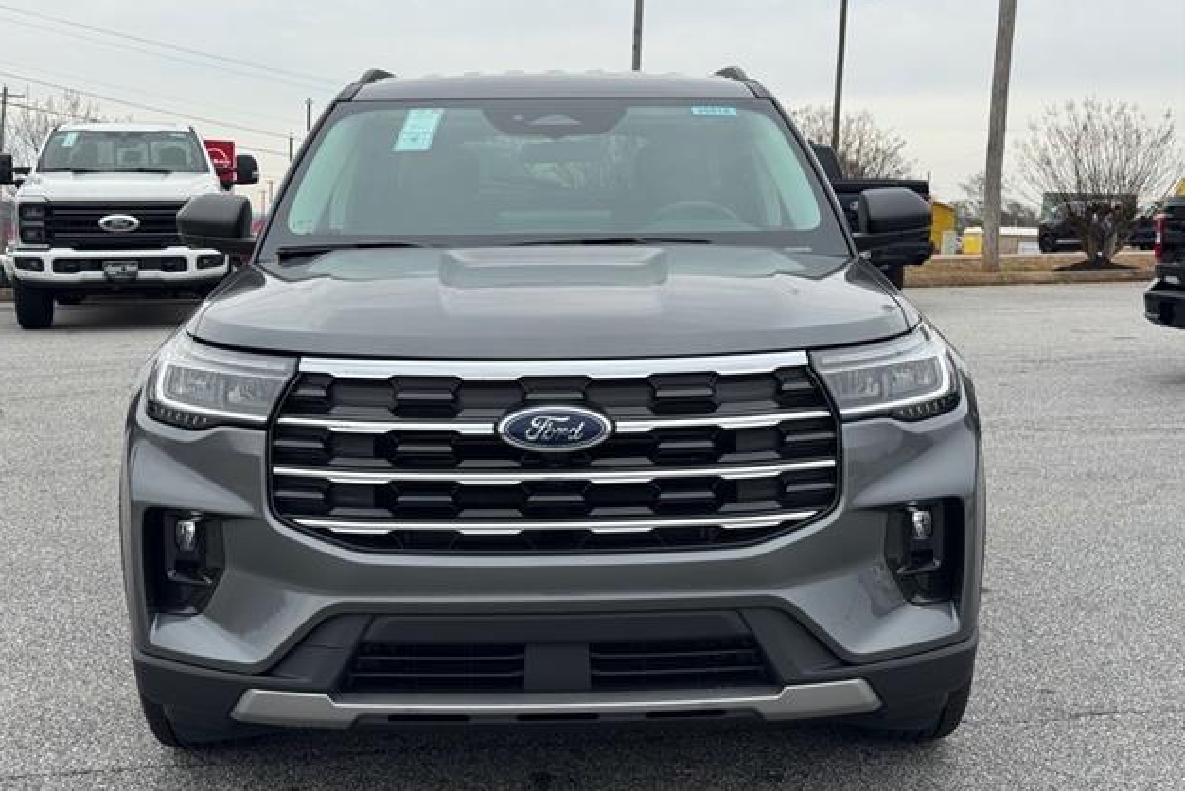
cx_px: 585
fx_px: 1679
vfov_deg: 26.5
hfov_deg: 38.9
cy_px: 386
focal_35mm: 51
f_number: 1.78
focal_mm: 6.76
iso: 64
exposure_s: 1/1339
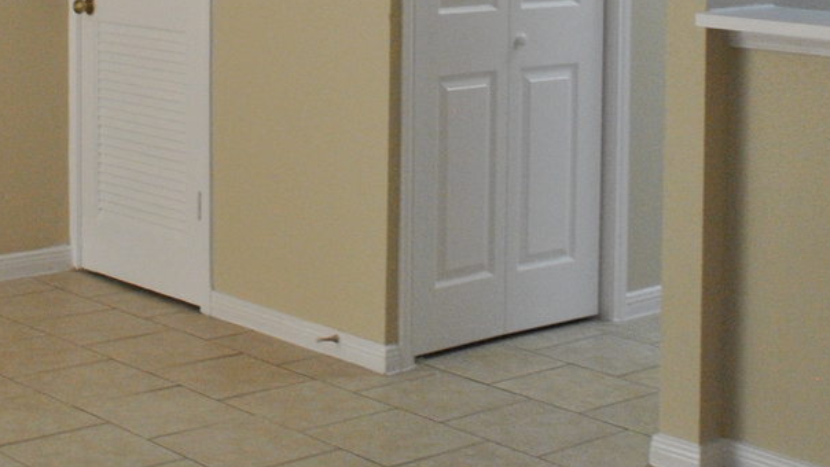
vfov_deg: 14.0
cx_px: 304
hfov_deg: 25.2
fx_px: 1849
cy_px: -98
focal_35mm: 84
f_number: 8
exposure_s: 1/25
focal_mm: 20
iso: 800
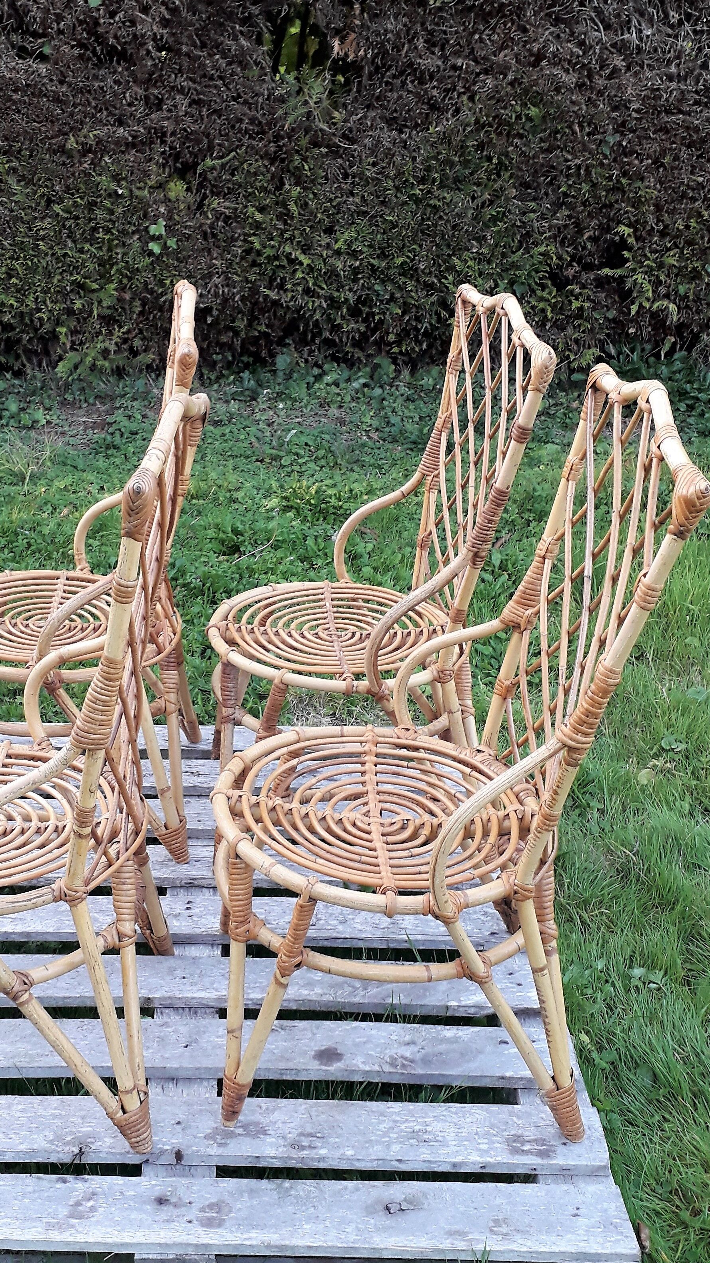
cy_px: 625
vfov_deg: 64.3
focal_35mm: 30
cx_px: 245
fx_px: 1004
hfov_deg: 38.6
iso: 80
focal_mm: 3.6
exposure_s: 1/100
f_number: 1.9
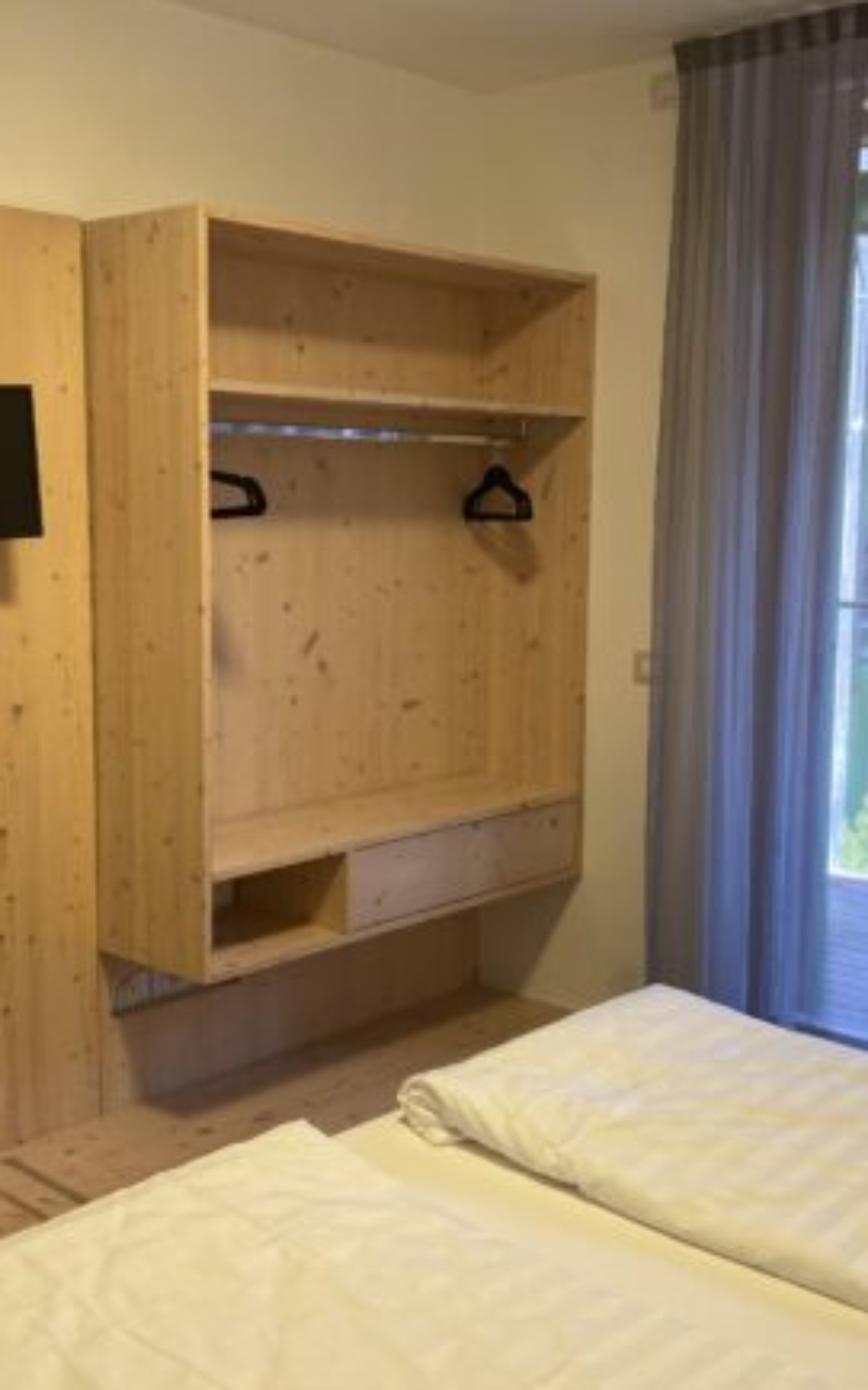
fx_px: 1553
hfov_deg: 31.2
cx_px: 471
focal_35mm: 41
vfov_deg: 48.2
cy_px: 708
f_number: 1.8
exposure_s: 1/50
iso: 50
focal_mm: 3.99
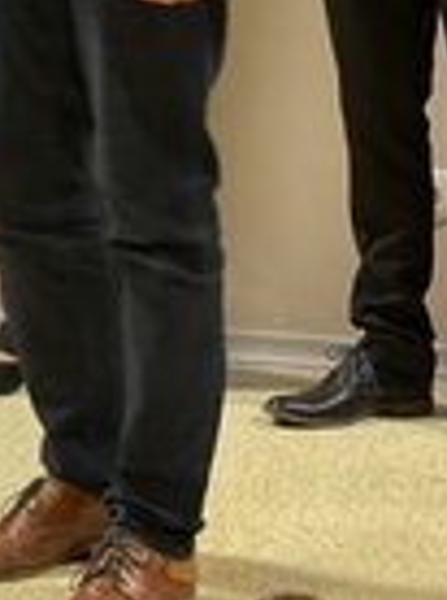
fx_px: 2608
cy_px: -183
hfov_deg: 9.7
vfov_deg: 12.7
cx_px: -82
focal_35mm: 151
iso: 500
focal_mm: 6
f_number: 2
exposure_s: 1/20
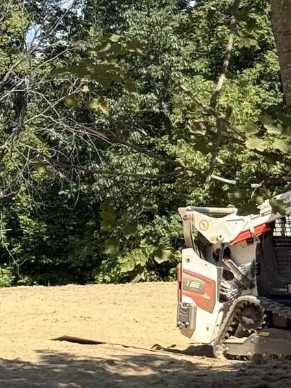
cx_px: -23
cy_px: 179
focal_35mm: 185
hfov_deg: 8.0
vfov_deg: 10.7
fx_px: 2075
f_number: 1.78
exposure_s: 1/1980
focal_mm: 6.76
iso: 64
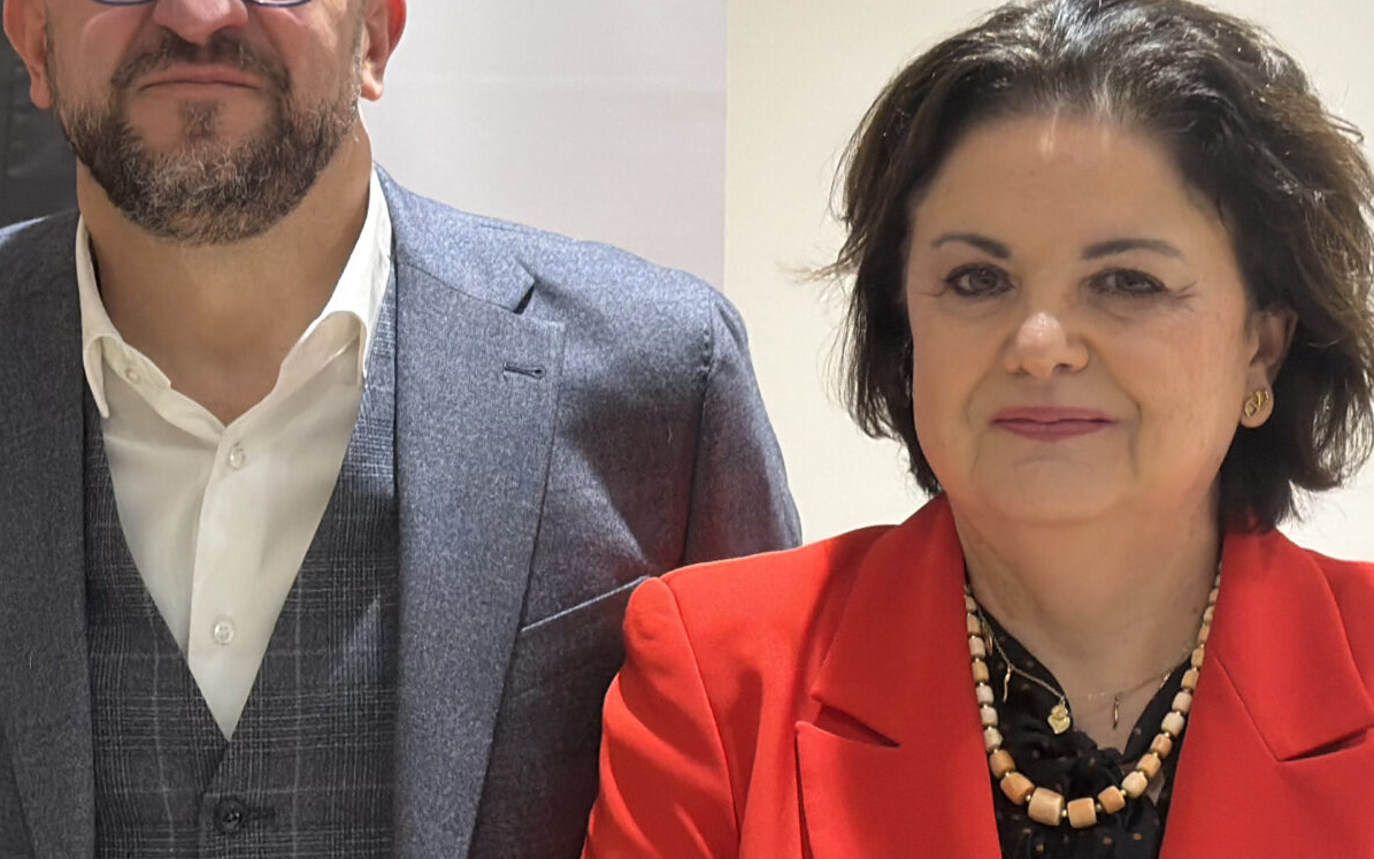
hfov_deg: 18.9
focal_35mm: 109
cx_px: 251
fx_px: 4082
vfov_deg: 12.0
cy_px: 337
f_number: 1.78
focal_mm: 6.76
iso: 200
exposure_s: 1/50
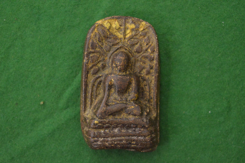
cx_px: 122
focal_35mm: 82
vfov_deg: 16.5
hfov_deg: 24.6
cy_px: 82
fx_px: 561
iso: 3200
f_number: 5.6
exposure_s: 1/50
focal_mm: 55
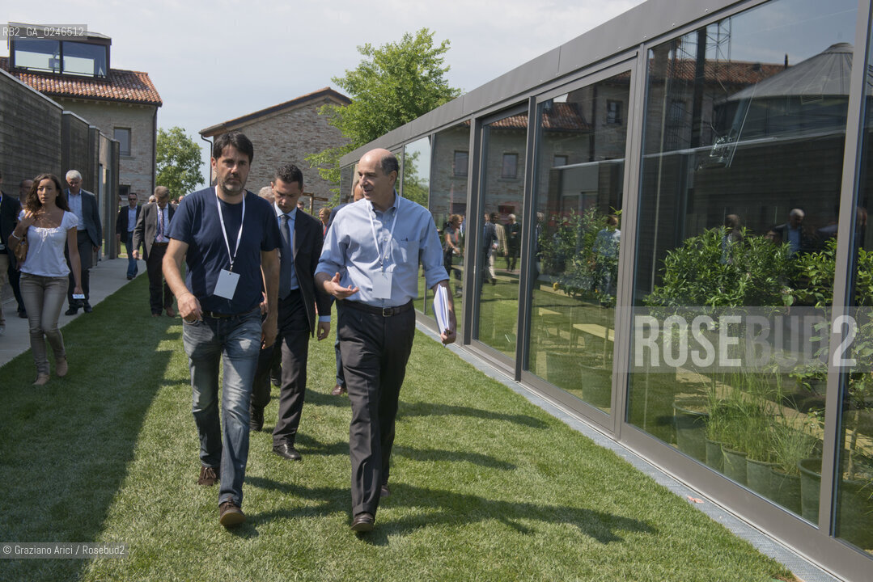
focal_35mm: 40
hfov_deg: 48.4
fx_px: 970
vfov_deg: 33.4
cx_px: 436
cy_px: 291
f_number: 13
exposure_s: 1/640
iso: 640
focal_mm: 40
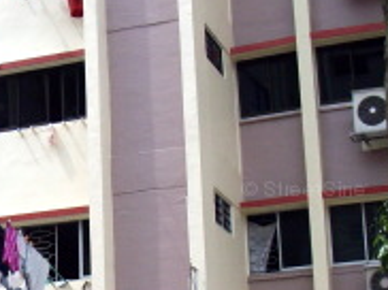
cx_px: -26
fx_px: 1254
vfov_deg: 13.2
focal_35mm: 112
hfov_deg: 17.1
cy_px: 192
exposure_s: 1/400
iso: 80
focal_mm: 6.2
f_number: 5.6
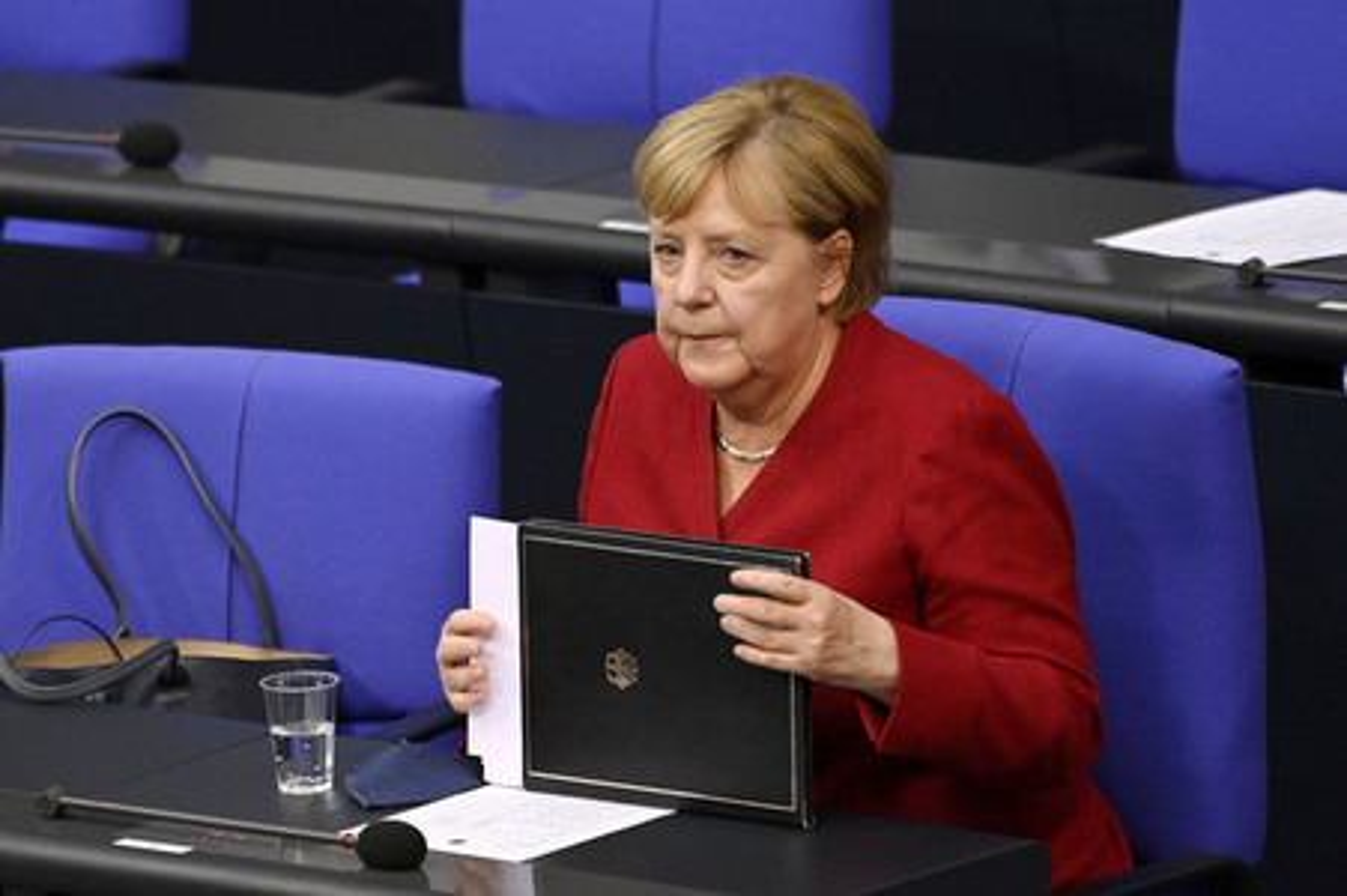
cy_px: 448
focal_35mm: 440
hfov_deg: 4.7
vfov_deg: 3.1
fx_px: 16451
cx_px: 674
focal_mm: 440
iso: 6400
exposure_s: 1/320
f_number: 5.6
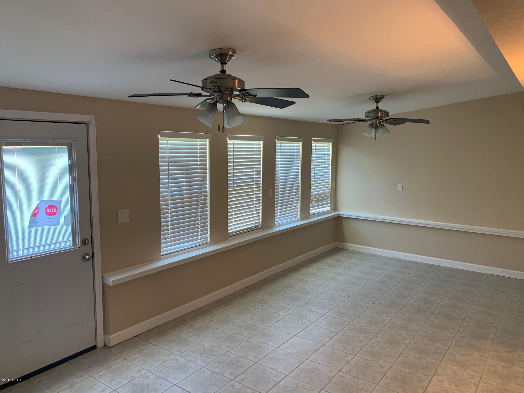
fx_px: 394
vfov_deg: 53.1
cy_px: 196
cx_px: 262
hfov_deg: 67.3
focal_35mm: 26
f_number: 1.8
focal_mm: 4.25
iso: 160
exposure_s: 1/60
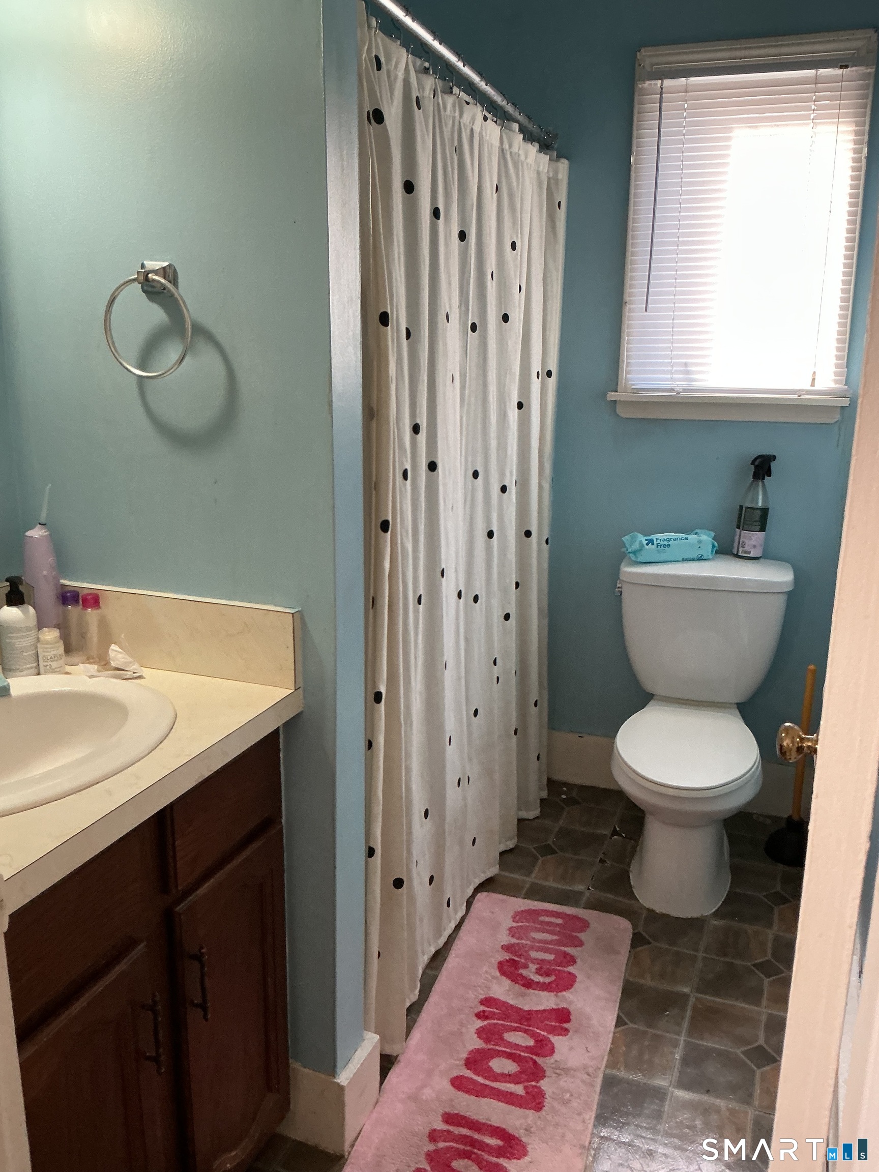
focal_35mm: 29
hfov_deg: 48.2
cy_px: 586
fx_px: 982
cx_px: 440
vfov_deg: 61.7
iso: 160
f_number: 1.8
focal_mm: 3
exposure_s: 1/60
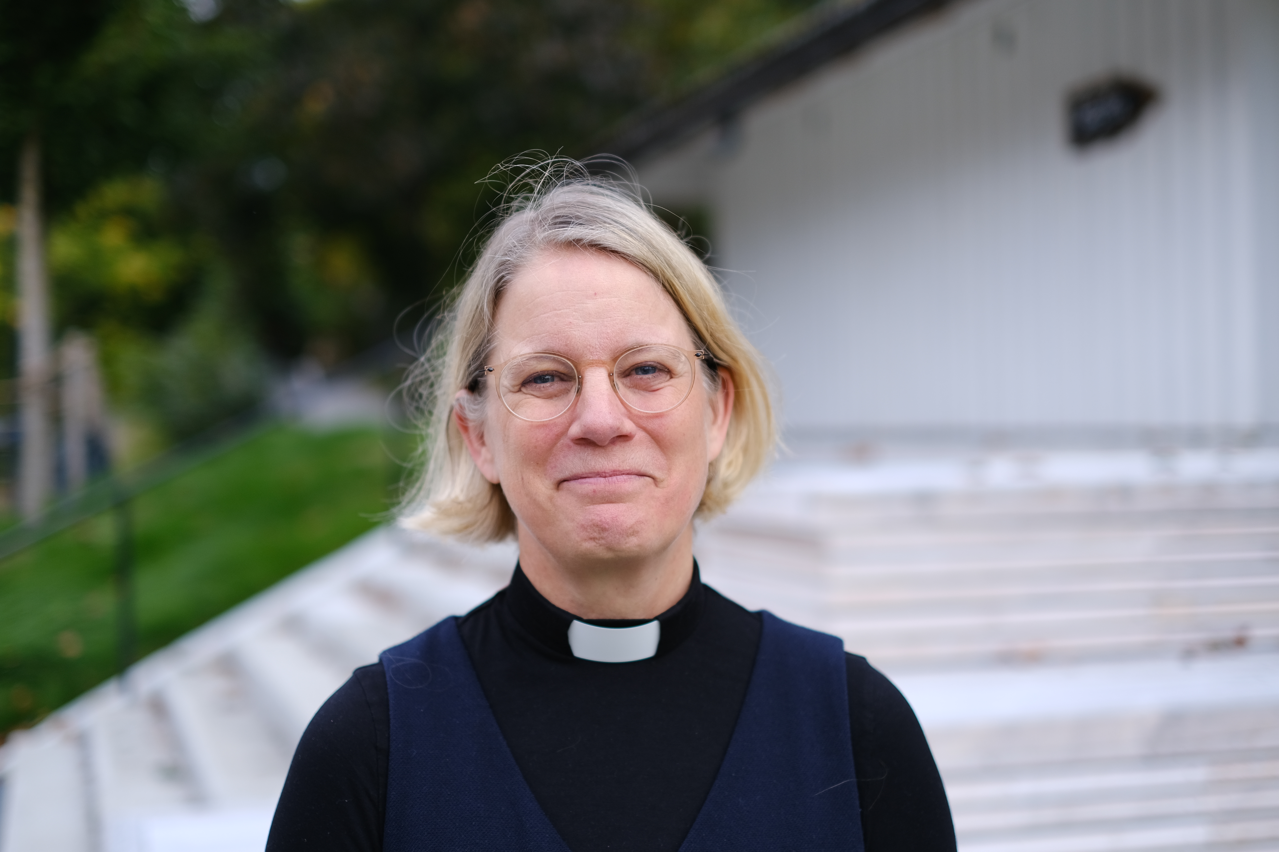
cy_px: 426
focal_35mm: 53
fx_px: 1883
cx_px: 640
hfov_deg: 37.5
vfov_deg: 25.5
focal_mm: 35
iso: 160
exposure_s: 1/1000
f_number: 1.6
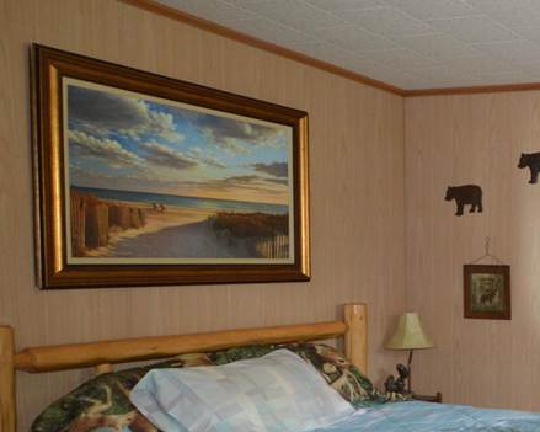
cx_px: 709
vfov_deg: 35.9
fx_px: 655
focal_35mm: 41
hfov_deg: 32.8
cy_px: 307
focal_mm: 10
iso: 800
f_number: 4
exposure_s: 1/60
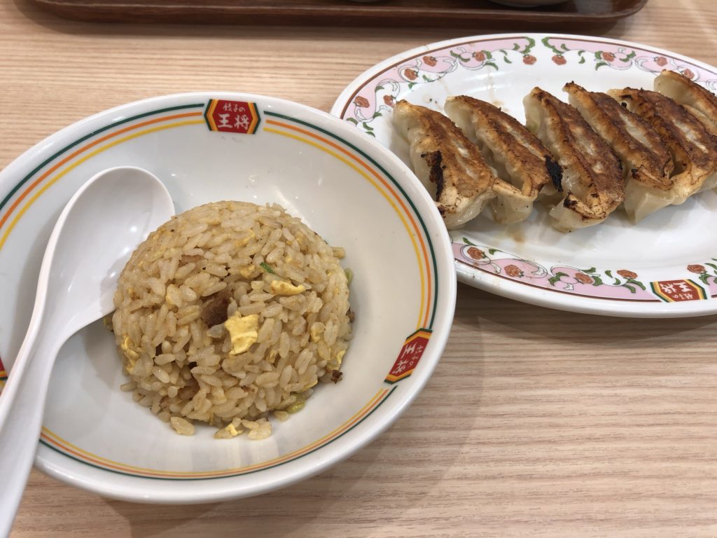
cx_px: 358
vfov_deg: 49.7
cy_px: 269
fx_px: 580
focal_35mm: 28
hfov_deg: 63.4
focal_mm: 3.99
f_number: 1.8
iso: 32
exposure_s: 1/50
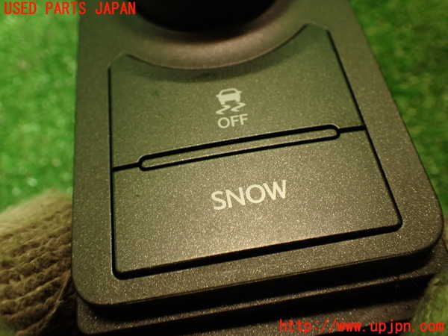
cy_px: 168
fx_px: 414
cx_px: 224
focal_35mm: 32
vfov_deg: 44.2
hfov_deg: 56.8
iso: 200
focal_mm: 5.79
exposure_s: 1/30
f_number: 2.4
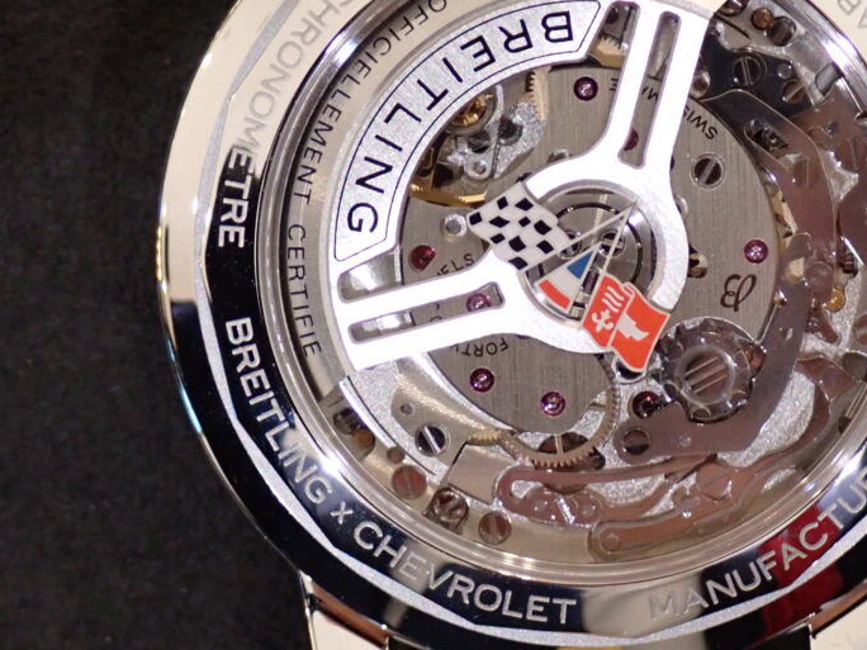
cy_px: 258
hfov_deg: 14.6
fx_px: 3381
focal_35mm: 135
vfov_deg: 11.0
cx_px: 601
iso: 800
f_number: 4.1
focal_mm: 13.65
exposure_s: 1/40
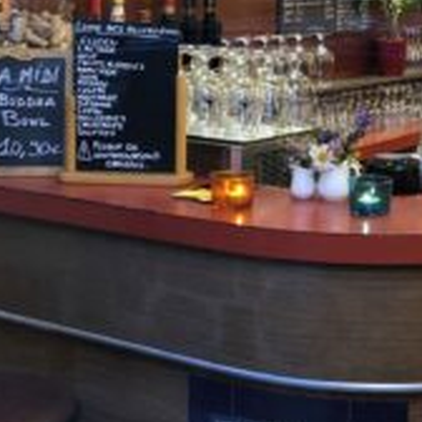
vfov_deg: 28.5
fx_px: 814
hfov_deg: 28.1
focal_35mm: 59
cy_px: 93
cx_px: 367
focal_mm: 3.99
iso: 80
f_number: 1.8
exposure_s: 1/17
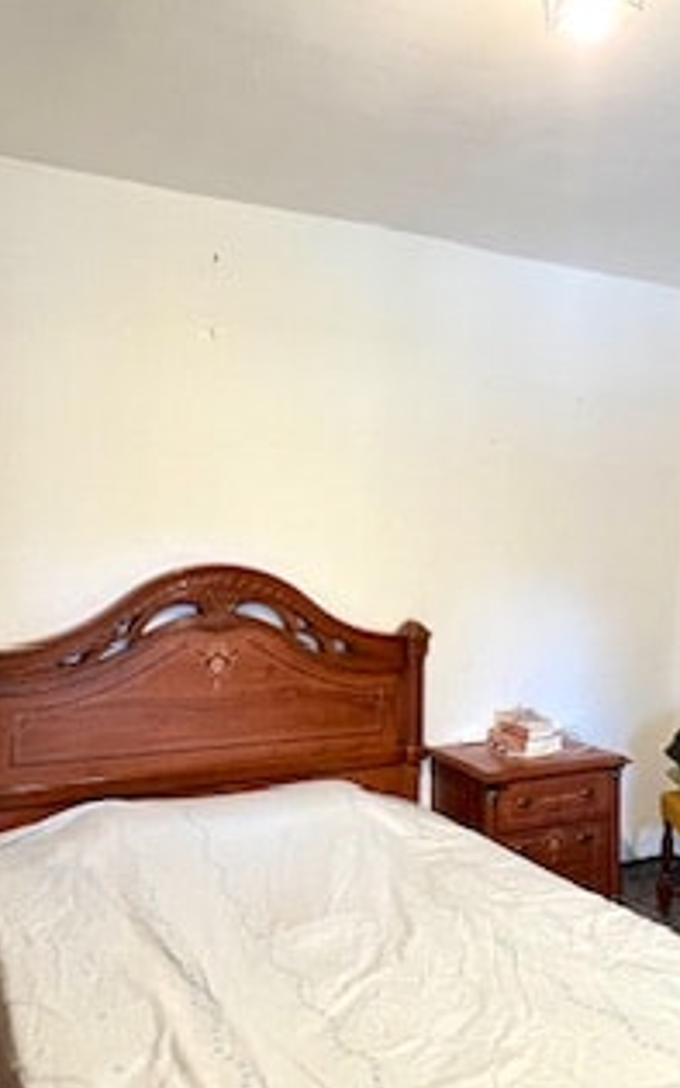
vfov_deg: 66.4
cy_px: 508
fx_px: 830
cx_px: 324
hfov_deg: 44.5
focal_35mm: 28
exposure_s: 1/25
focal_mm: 1.57
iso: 125
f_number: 1.8
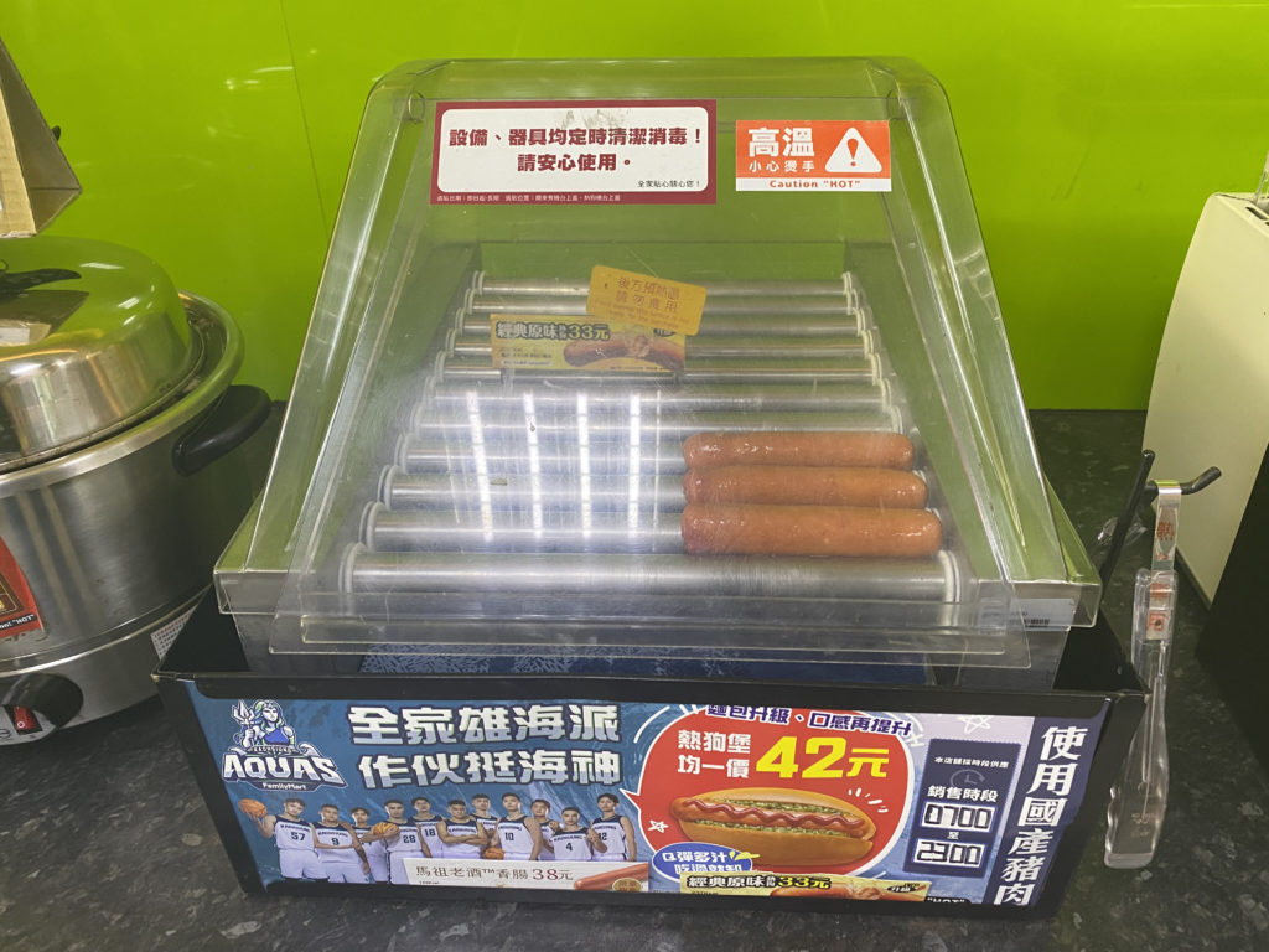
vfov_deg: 53.1
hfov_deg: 67.3
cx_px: 634
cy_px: 476
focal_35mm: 26
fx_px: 953
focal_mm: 4.25
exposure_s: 1/60
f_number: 1.8
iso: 160
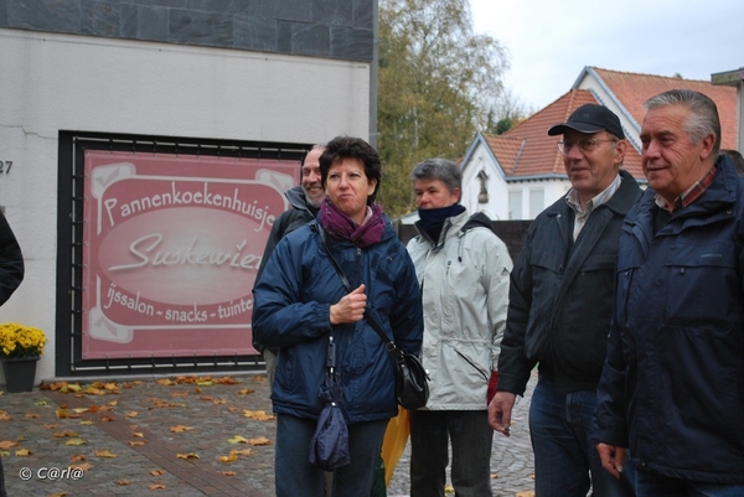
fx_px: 1179
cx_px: 372
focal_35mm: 57
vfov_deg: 23.8
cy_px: 248
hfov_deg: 35.0
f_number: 5.3
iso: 200
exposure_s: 1/30
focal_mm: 38
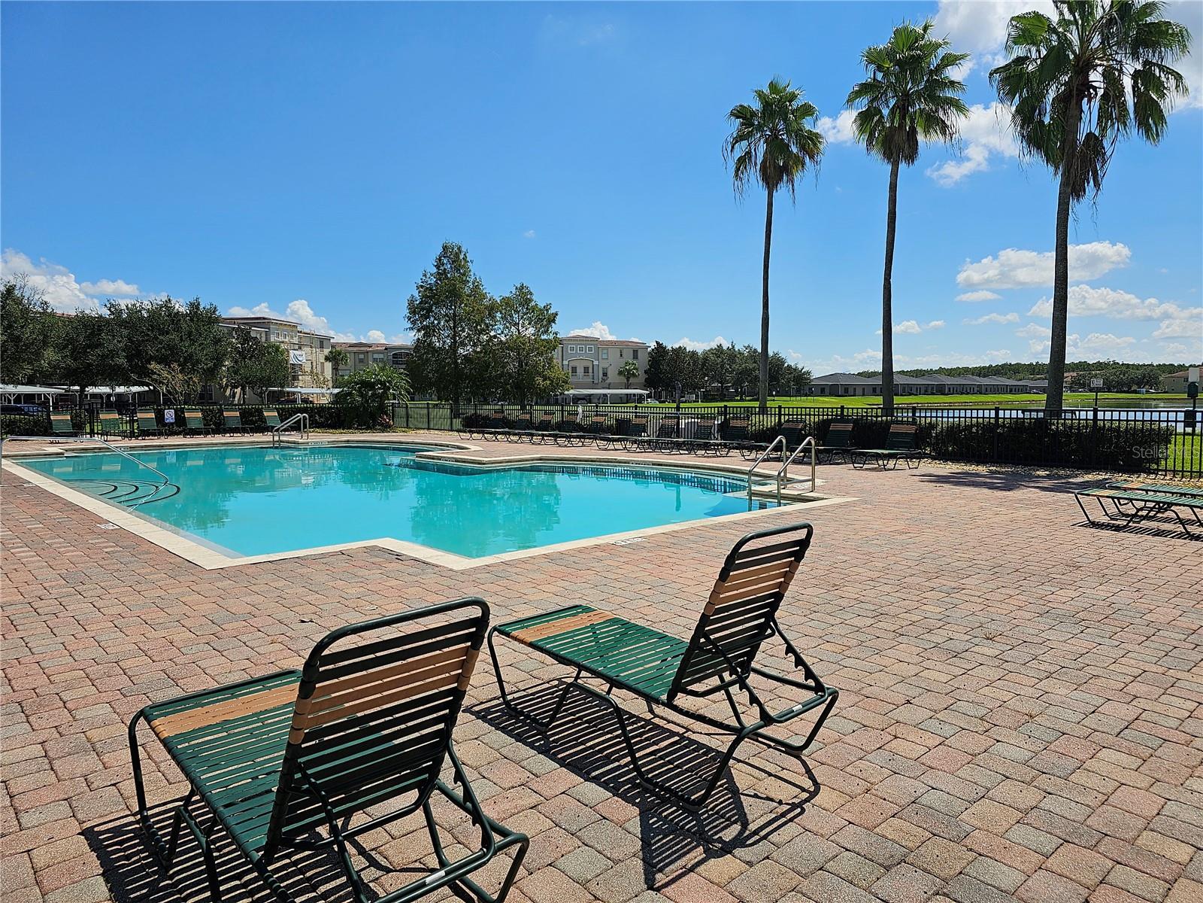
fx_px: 799
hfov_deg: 73.9
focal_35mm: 23
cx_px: 602
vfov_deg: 58.9
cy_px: 452
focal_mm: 6.3
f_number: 1.7
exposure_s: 1/1700
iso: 12
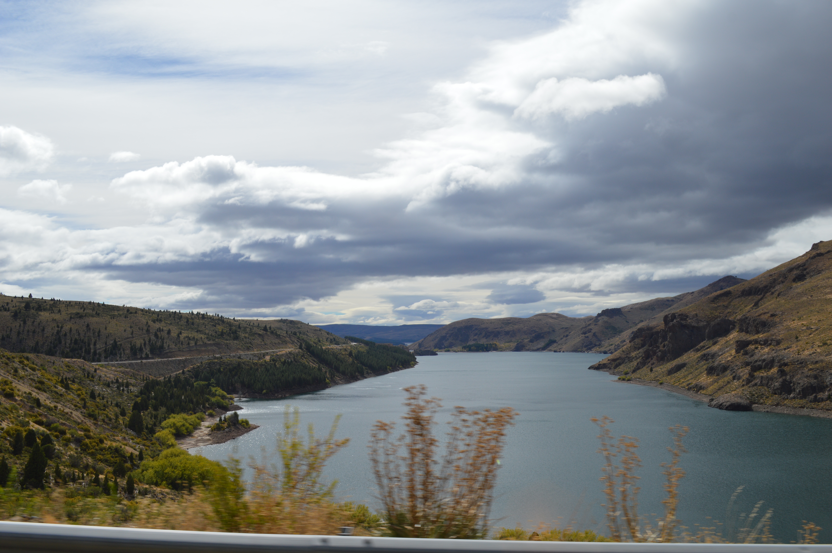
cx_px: 416
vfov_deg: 39.9
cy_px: 276
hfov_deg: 57.3
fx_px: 762
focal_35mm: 33
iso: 100
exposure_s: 1/400
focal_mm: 22
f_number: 10
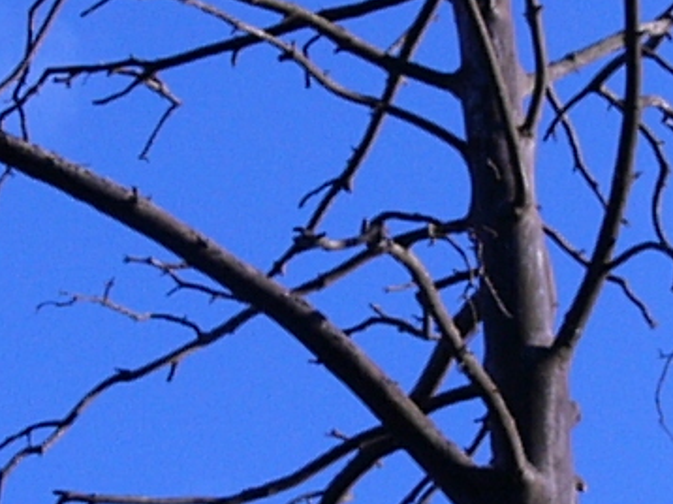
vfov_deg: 6.5
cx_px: 293
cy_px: 395
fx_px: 4430
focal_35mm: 228
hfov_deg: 8.7
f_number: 4
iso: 50
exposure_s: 1/250
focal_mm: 6.8
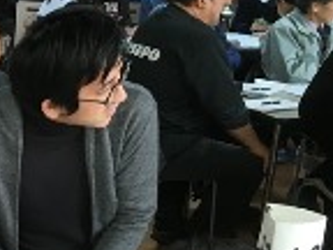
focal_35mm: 90
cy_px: 225
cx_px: -130
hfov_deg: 19.6
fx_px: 866
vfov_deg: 16.2
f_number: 2.2
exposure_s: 1/30
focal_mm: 4.15
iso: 64
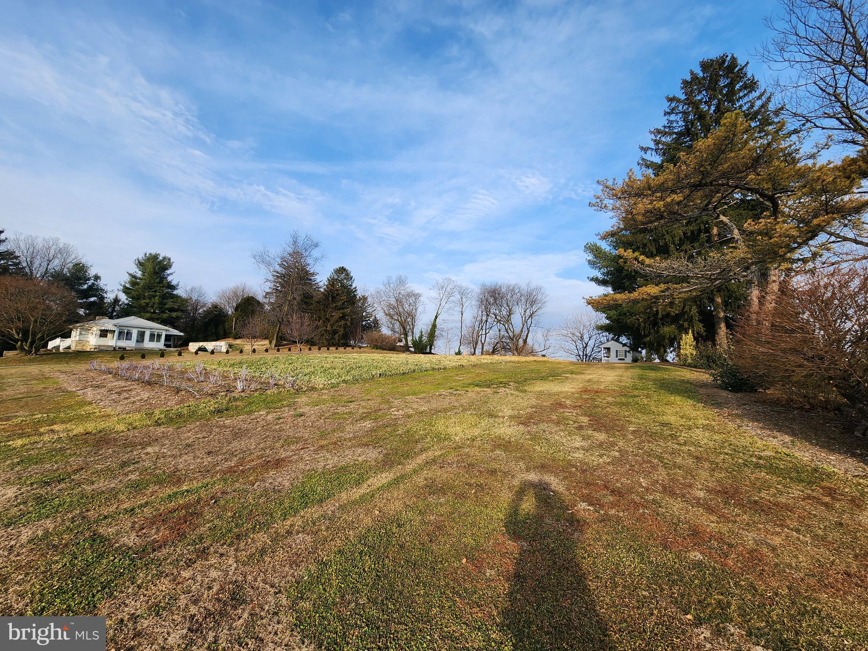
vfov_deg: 89.9
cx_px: 434
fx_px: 326
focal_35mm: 13
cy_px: 326
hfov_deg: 106.2
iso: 50
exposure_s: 1/937
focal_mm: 2.2
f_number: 2.2
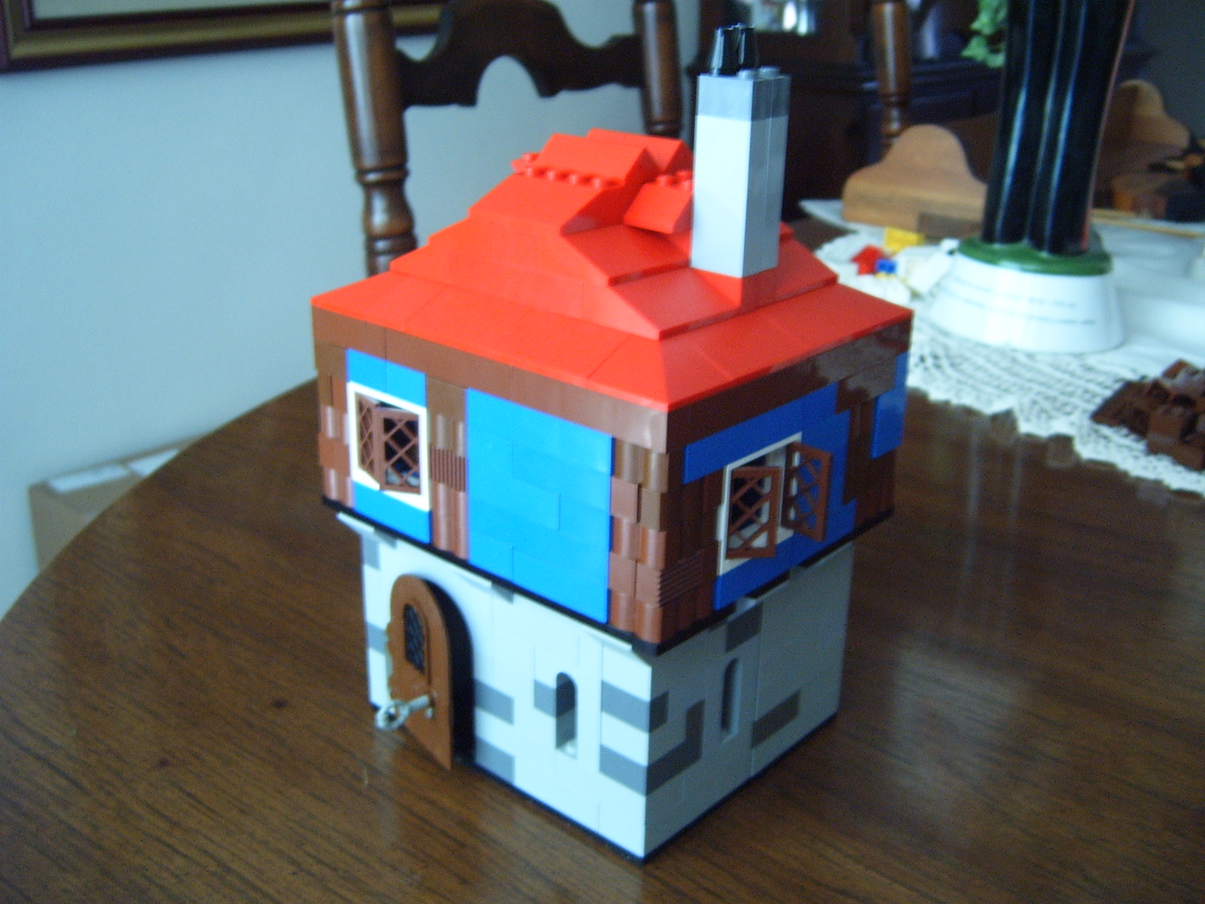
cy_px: 452
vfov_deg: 38.7
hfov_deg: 50.1
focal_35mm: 37
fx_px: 1288
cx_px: 602
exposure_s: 1/4
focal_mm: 6.2
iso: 141
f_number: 2.9
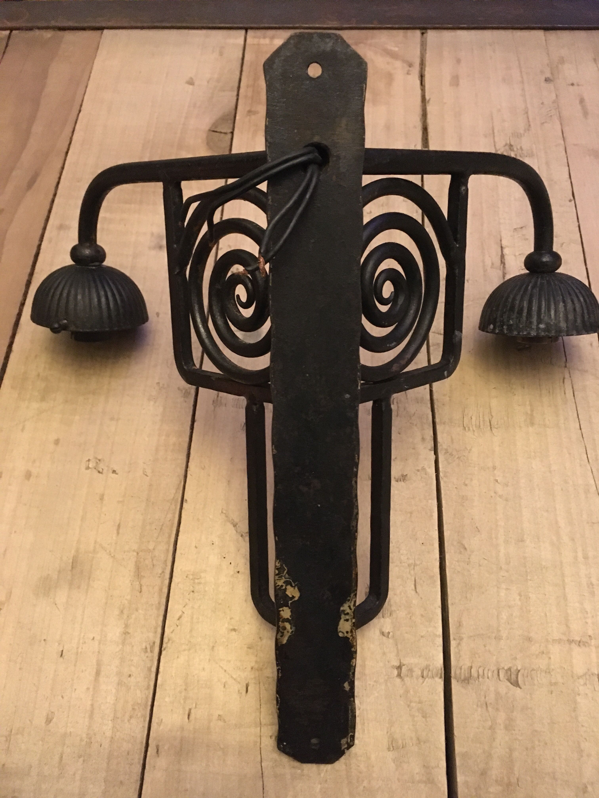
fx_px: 669
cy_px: 399
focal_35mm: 29
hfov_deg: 48.2
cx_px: 300
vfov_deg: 61.7
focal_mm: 4.15
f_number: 2.2
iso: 800
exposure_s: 1/17
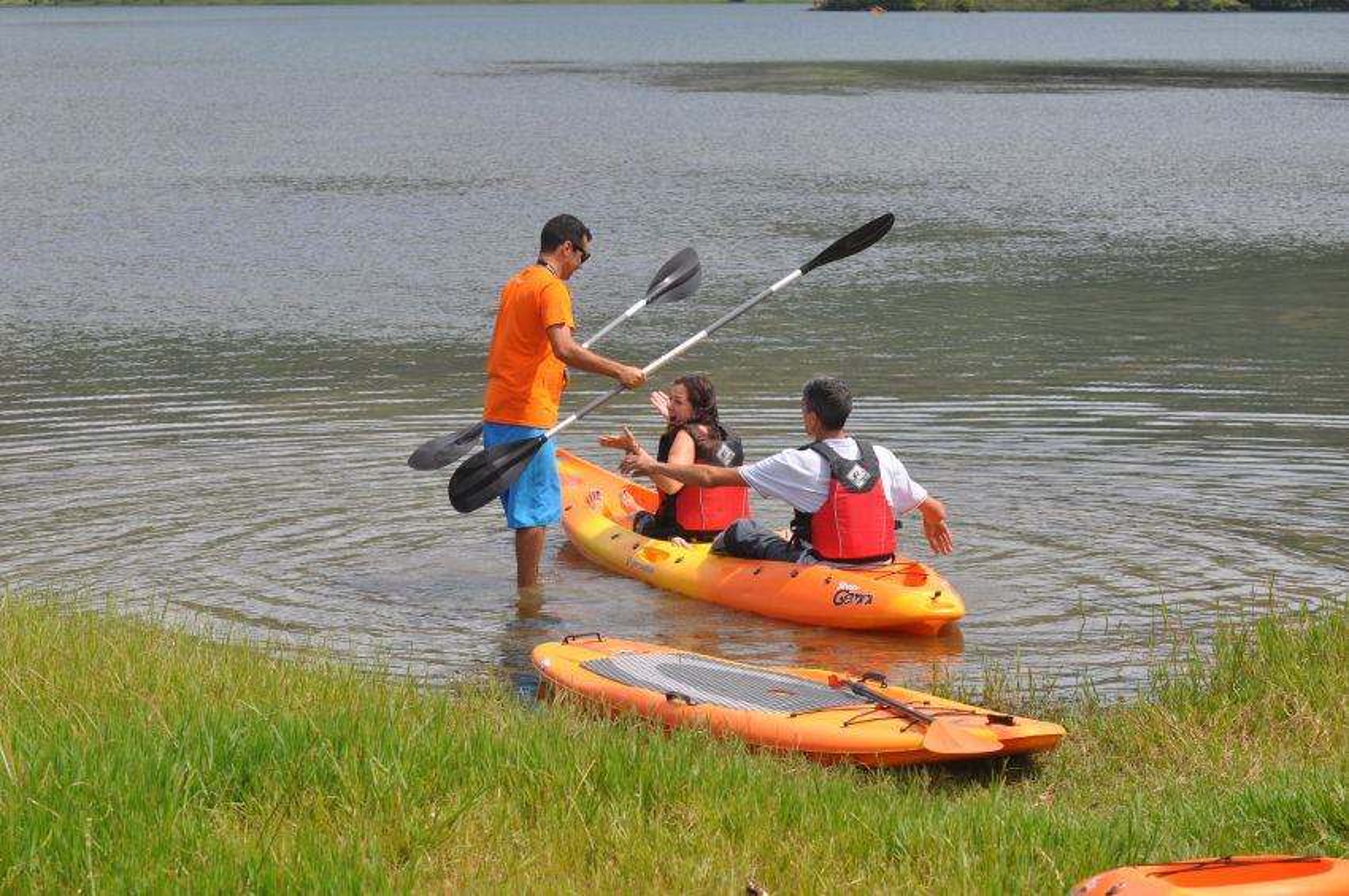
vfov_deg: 12.2
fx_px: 4211
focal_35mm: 112
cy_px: 448
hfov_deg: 18.2
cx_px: 674
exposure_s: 1/320
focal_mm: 75
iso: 200
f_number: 9
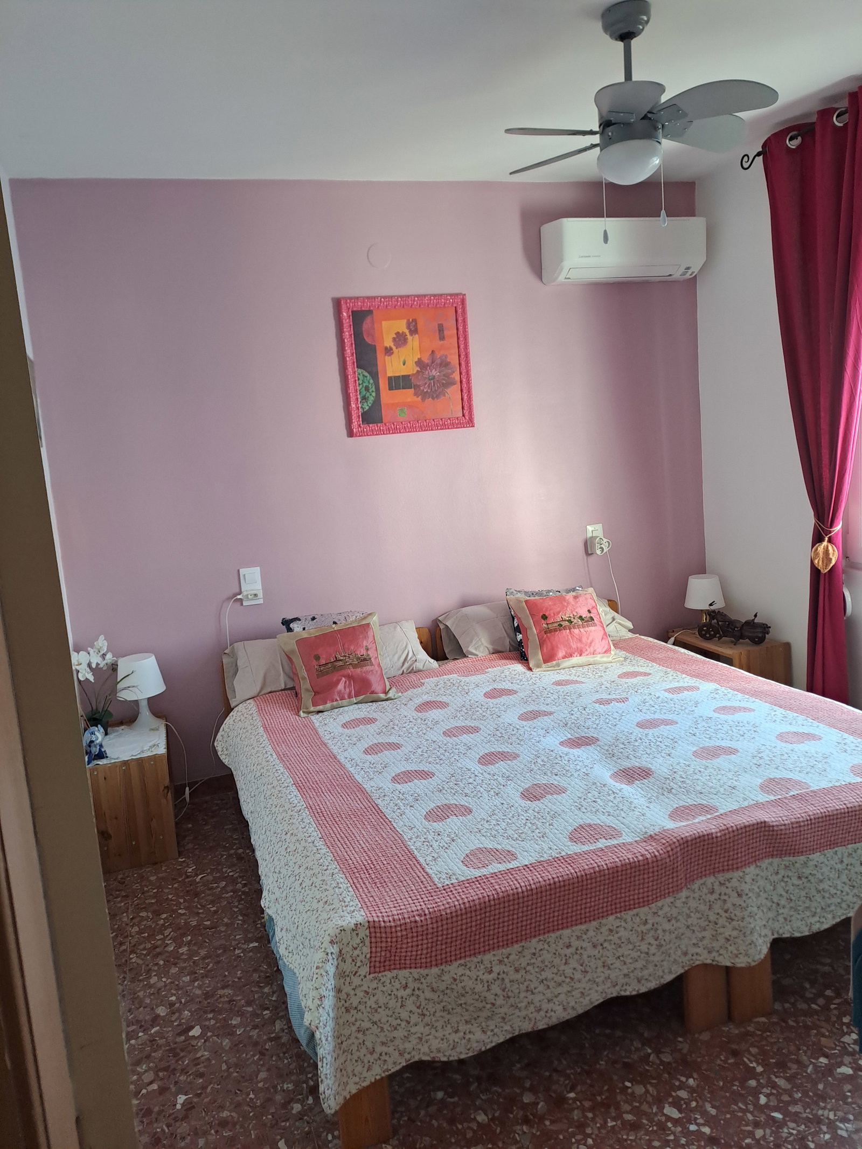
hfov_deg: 54.9
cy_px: 574
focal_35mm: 25
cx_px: 431
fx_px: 830
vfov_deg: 69.4
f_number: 1.8
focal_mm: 4.65
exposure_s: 1/60
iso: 160
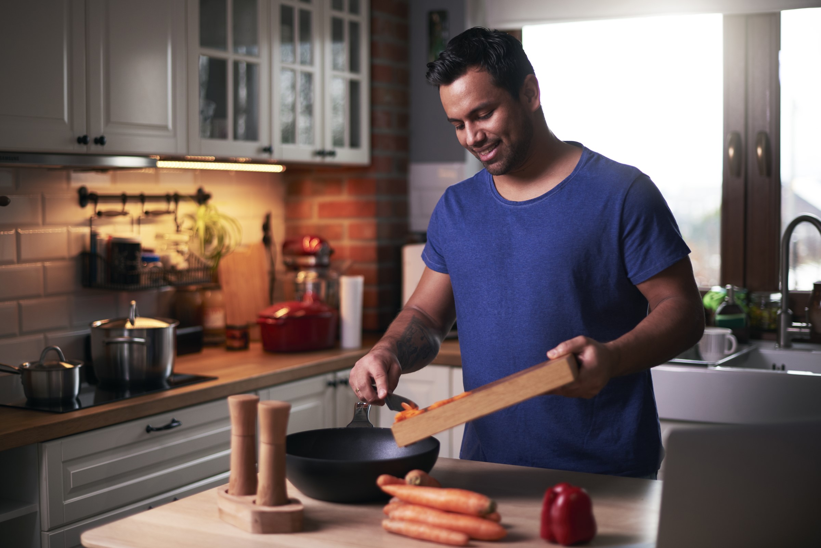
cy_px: 274
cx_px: 410
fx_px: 1141
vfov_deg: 27.0
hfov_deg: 39.6
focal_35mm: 50
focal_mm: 50
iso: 200
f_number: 2
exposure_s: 1/125
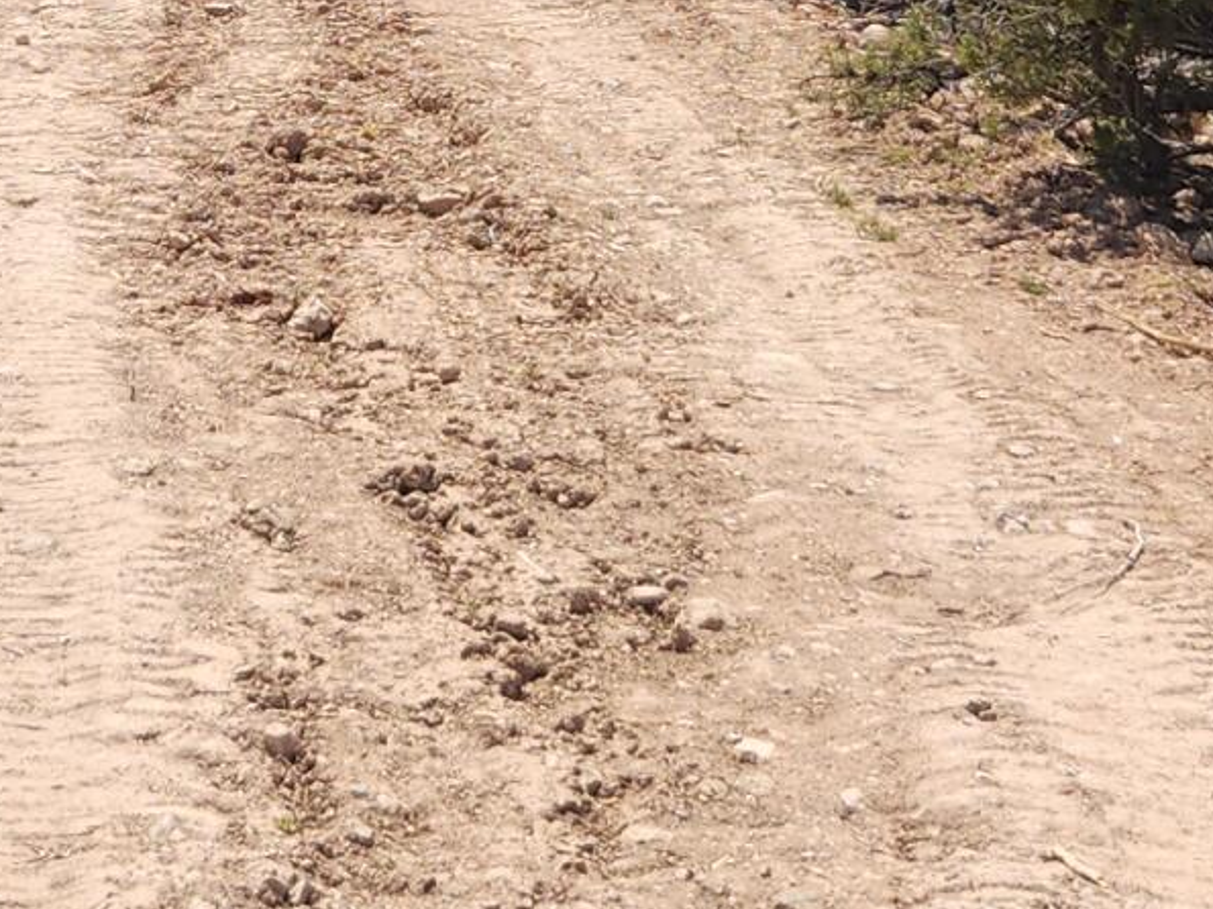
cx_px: 369
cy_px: -141
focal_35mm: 116
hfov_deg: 16.9
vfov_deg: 12.5
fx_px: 4064
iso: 20
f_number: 1.8
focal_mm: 5.4
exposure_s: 1/1718
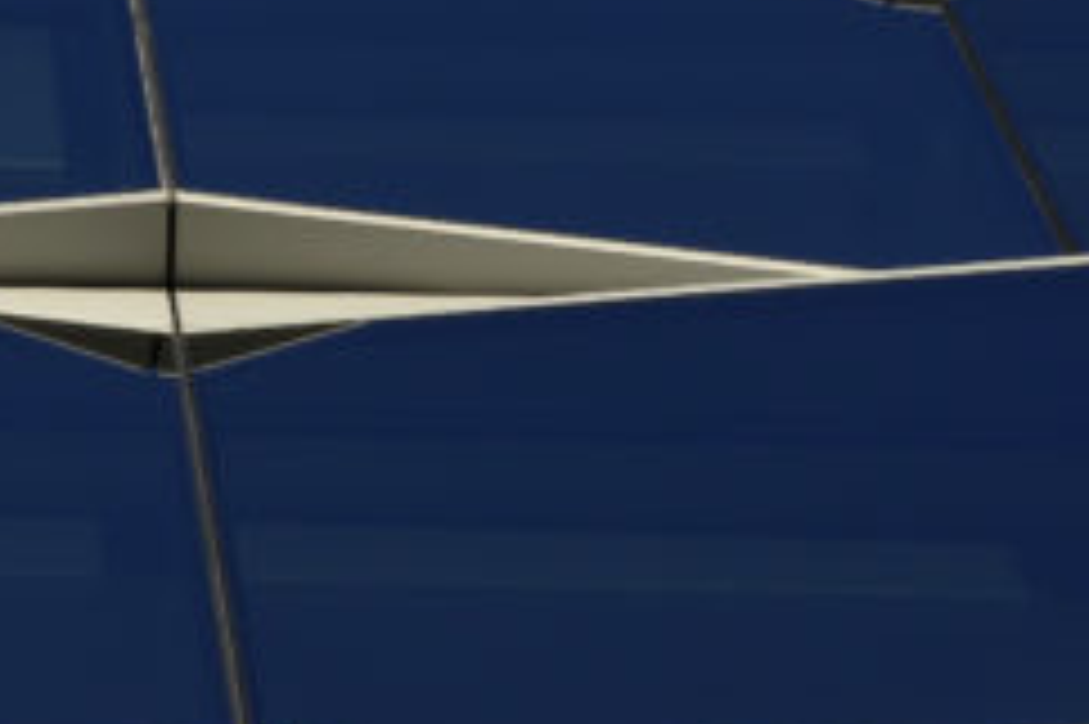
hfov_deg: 4.3
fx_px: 14328
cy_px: 97
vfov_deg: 2.9
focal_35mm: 474
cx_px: -454
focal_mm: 112
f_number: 13
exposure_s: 1/320
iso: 200
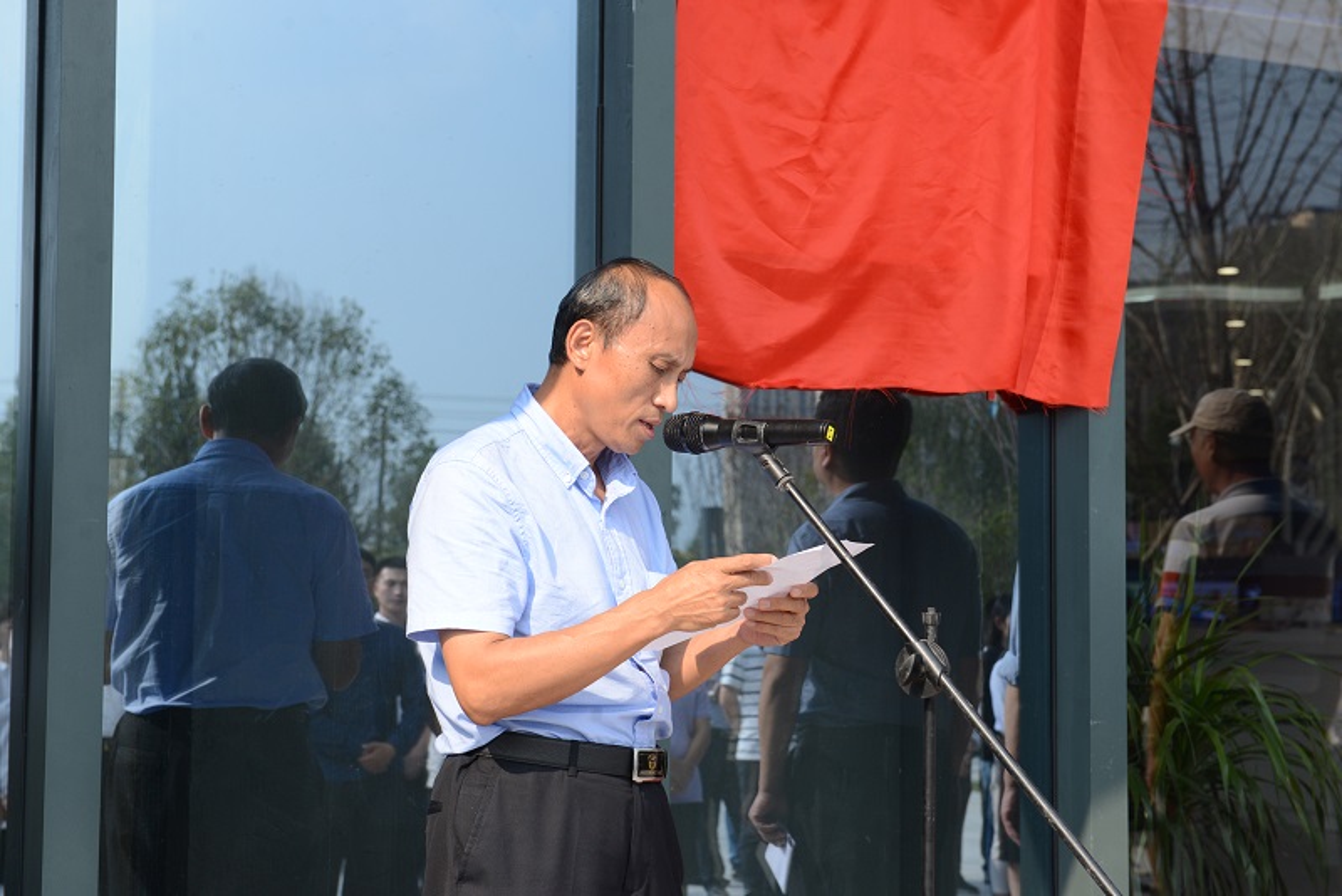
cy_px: 448
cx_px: 671
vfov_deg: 19.5
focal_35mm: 70
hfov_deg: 28.8
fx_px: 2610
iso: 800
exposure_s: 1/1000
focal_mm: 70
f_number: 8
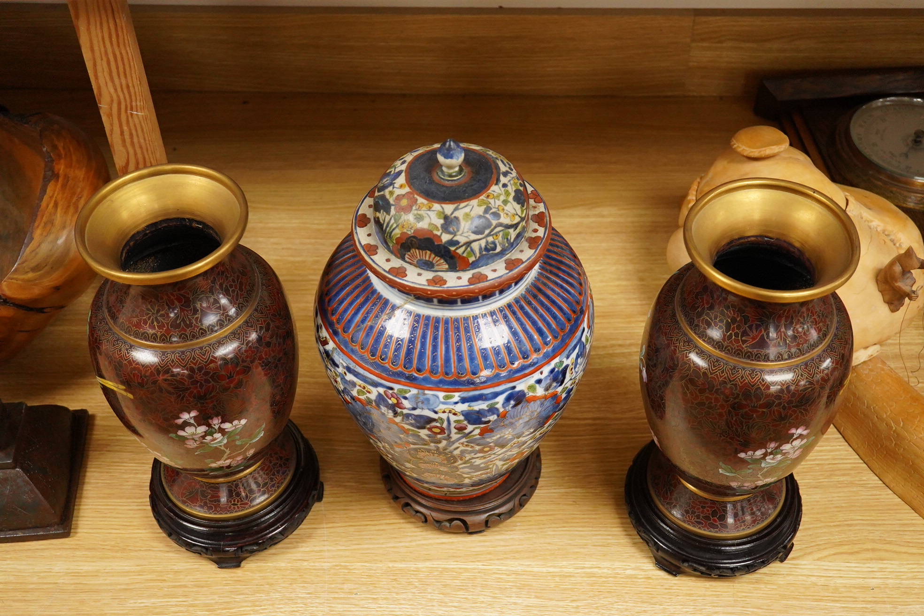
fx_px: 1155
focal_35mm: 45
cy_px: 308
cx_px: 462
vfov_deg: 29.9
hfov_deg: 43.6
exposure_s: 1/320
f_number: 3.5
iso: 2500
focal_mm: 30
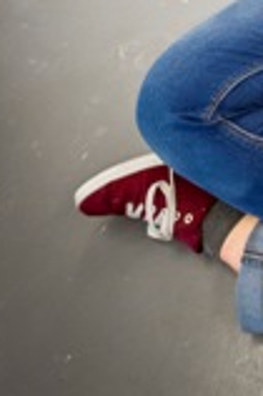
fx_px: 626
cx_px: 448
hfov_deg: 19.1
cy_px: -289
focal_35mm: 57
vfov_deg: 22.8
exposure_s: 1/160
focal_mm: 15
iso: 3200
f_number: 5.6
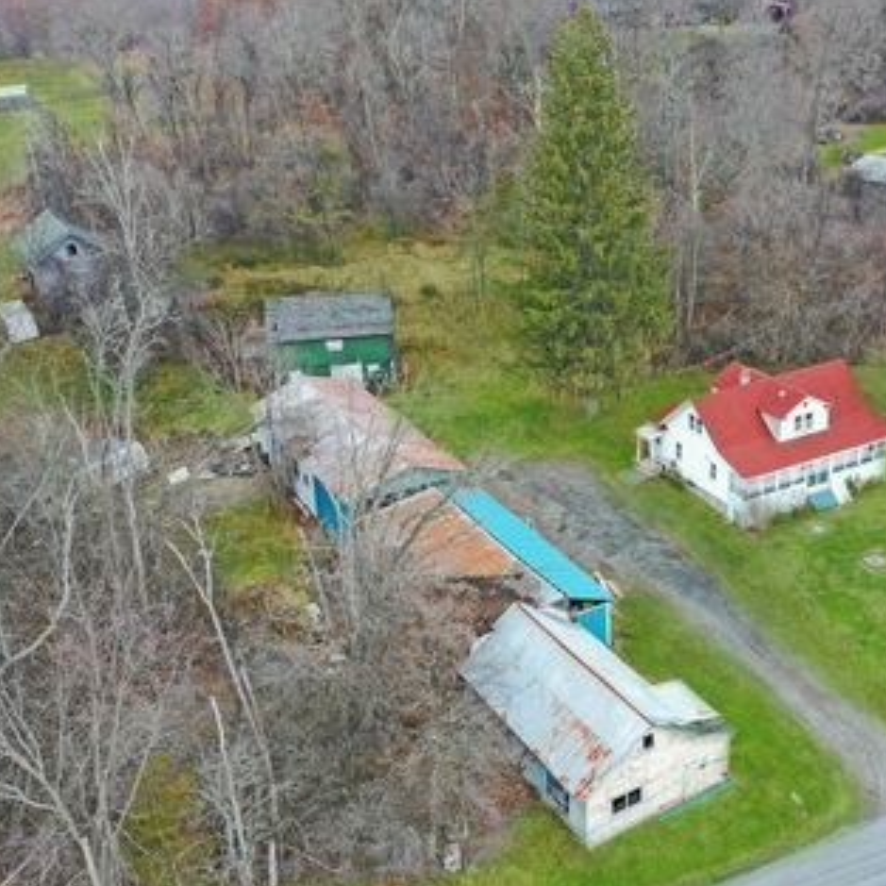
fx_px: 1100
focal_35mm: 38
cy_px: 457
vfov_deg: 43.9
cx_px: 597
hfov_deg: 43.2
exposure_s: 1/80
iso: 200
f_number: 4
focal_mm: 10.26
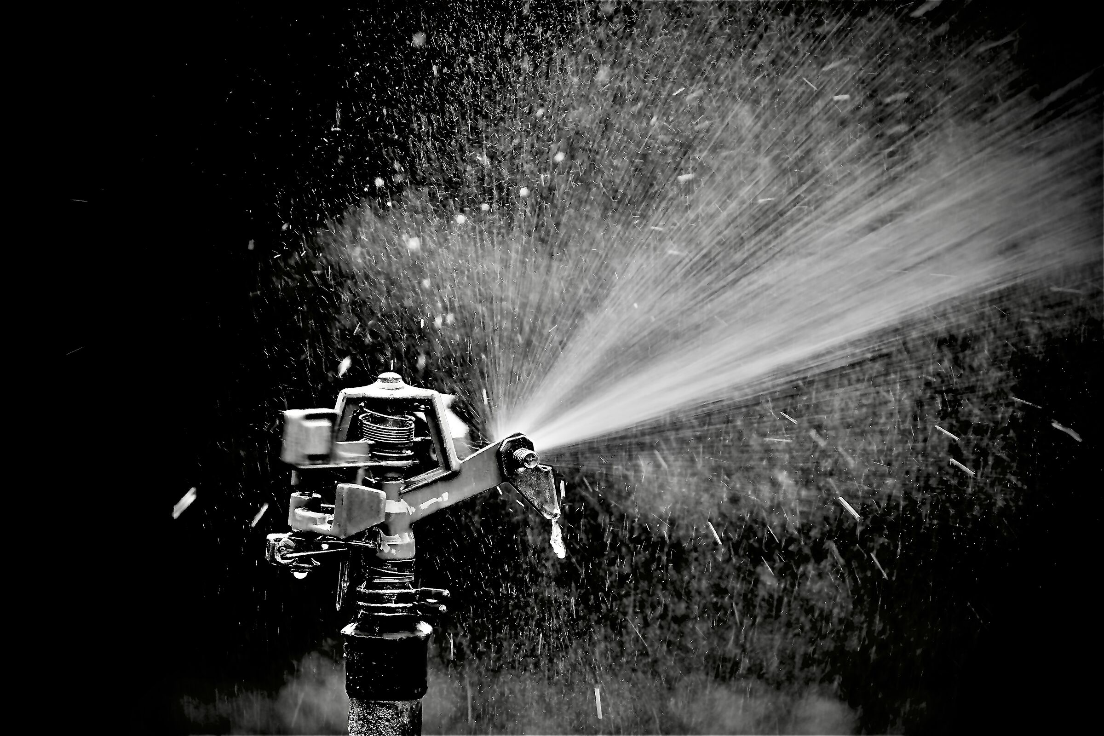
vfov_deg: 5.9
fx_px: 7129
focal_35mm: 232
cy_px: 368
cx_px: 552
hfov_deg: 8.9
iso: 720
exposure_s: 1/125
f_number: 5.3
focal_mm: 155
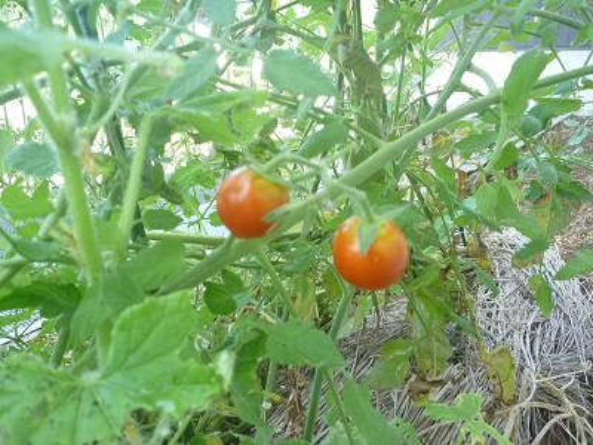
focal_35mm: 28
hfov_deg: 63.4
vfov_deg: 49.7
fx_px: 480
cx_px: 296
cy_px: 222
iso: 400
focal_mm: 4.9
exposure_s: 1/160
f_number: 3.3
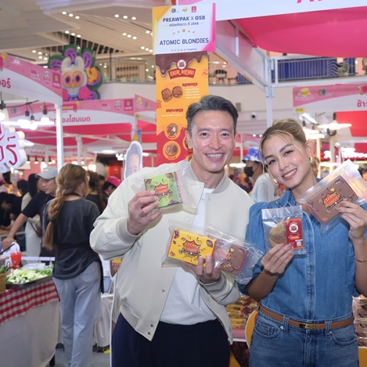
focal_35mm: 43
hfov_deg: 38.8
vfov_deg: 39.5
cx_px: 258
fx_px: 512
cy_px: 182
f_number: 4
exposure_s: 1/200
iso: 640
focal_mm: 32.5
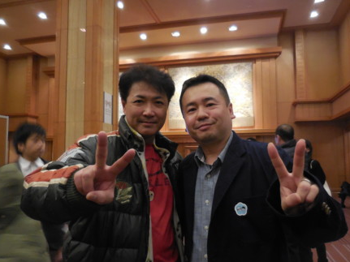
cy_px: 139
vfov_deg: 48.2
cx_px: 186
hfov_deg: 61.6
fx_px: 293
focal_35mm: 29
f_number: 3.3
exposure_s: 1/8
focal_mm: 4.5
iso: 560
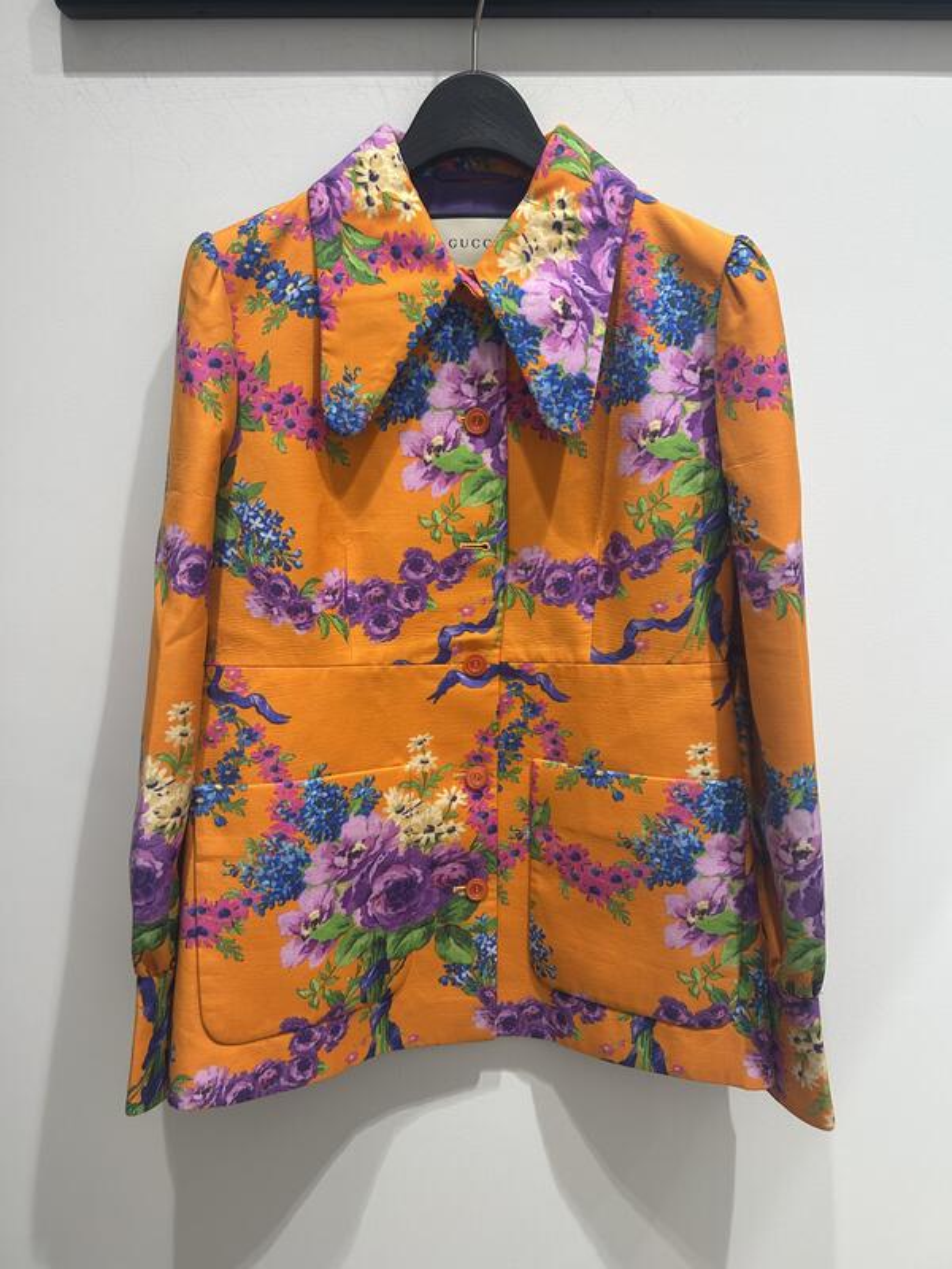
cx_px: 476
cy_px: 634
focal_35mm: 26
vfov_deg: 67.3
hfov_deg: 53.1
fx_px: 953
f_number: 1.5
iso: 64
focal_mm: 5.7
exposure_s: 1/120
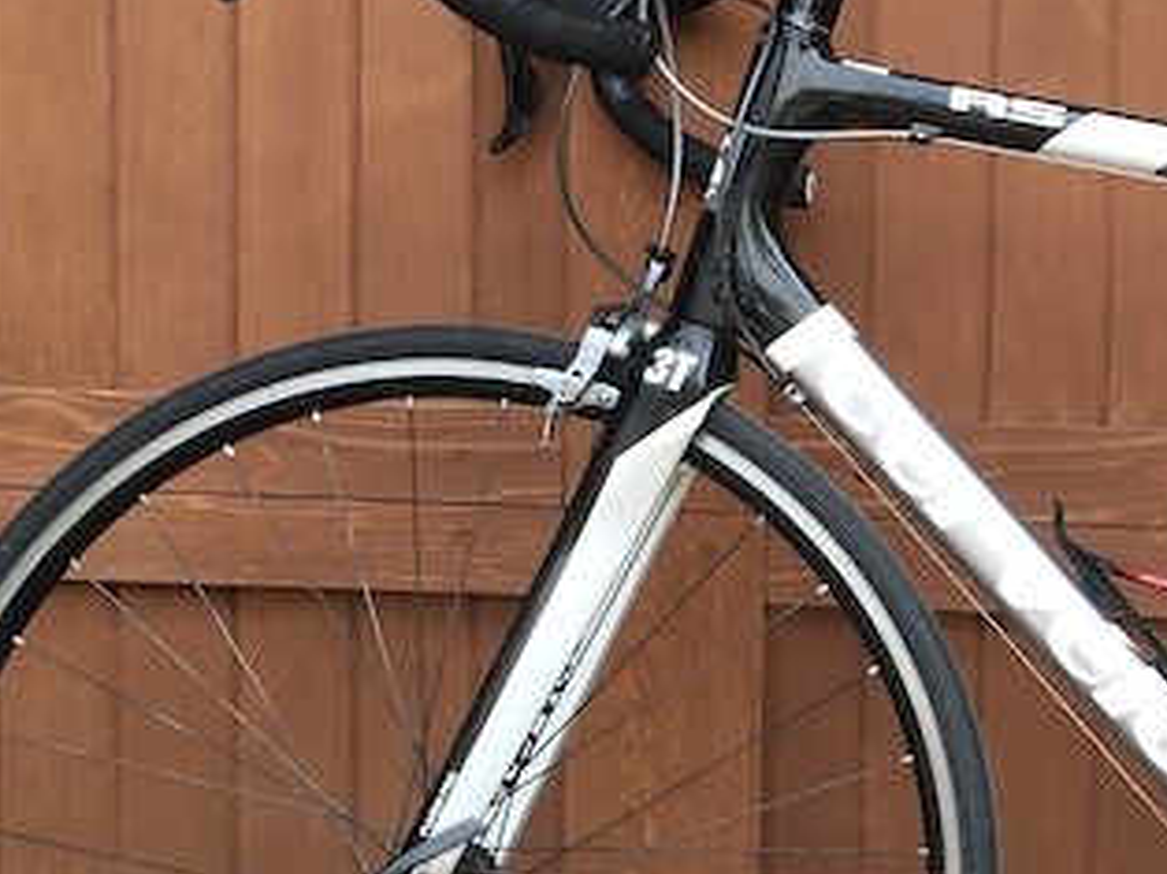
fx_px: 2493
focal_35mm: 74
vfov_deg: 19.8
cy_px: 595
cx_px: 1245
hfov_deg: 24.7
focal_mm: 4.15
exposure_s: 1/120
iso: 25
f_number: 2.2
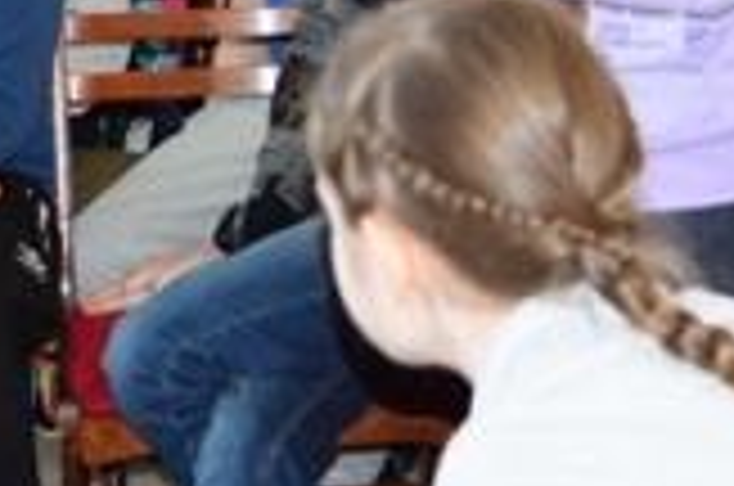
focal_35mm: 227
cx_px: -18
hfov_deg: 9.0
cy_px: -110
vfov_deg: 6.0
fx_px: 4627
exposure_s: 1/60
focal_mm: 55
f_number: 4.5
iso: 900
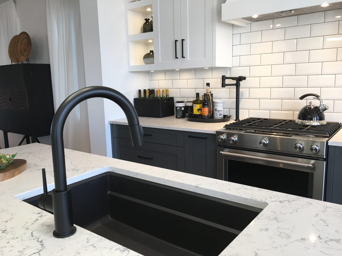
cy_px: 128
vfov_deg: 48.2
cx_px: 171
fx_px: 287
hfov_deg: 61.7
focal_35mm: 29
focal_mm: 4.15
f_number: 2.2
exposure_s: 1/30
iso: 25
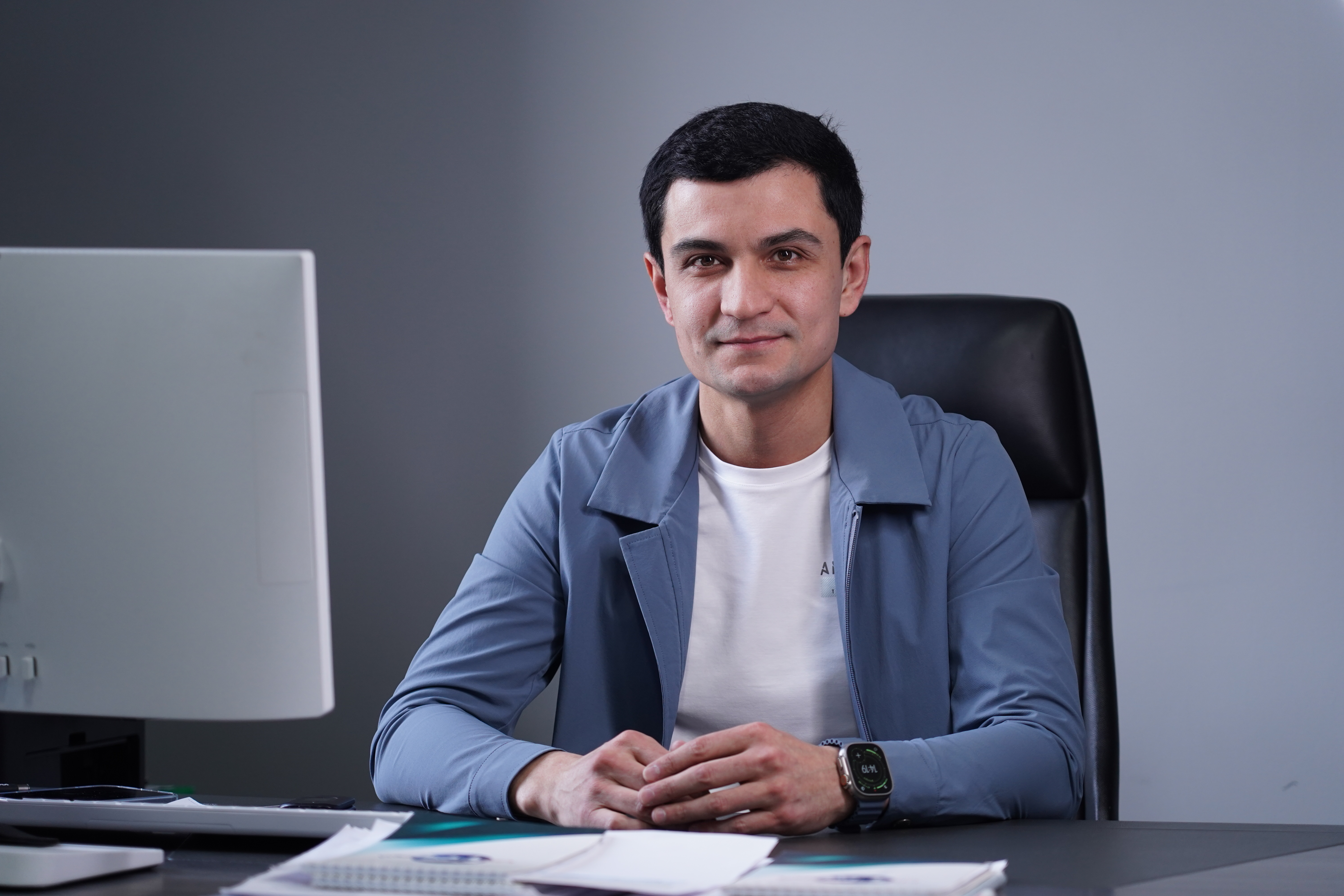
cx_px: 672
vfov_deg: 13.0
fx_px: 3920
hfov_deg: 19.5
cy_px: 448
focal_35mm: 105
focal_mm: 105
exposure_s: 1/160
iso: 1000
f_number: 4
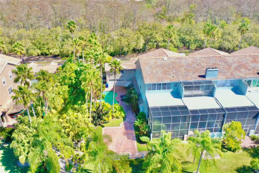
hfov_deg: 65.5
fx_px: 201
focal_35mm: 28
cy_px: 86
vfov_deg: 46.4
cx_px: 130
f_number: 5
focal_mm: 10.26
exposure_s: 1/240
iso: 100
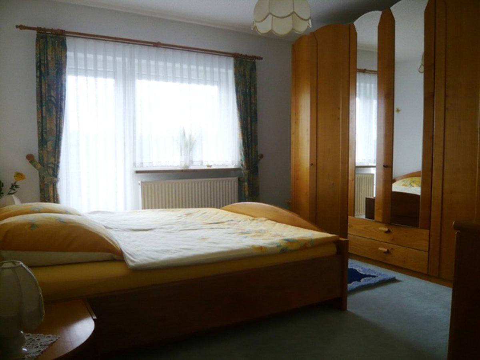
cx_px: 240
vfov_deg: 49.7
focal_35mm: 28
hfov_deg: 63.4
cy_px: 180
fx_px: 388
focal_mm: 4.6
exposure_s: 1/60
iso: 100
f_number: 2.8
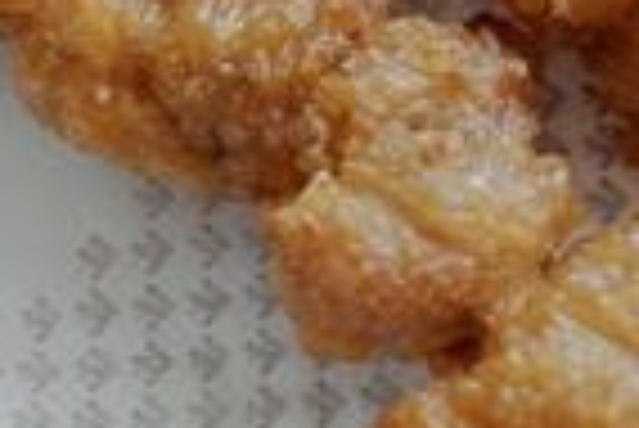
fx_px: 2452
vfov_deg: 9.9
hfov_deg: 14.7
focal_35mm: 138
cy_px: -18
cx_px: 536
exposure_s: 1/125
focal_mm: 18.5
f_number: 2
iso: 1000
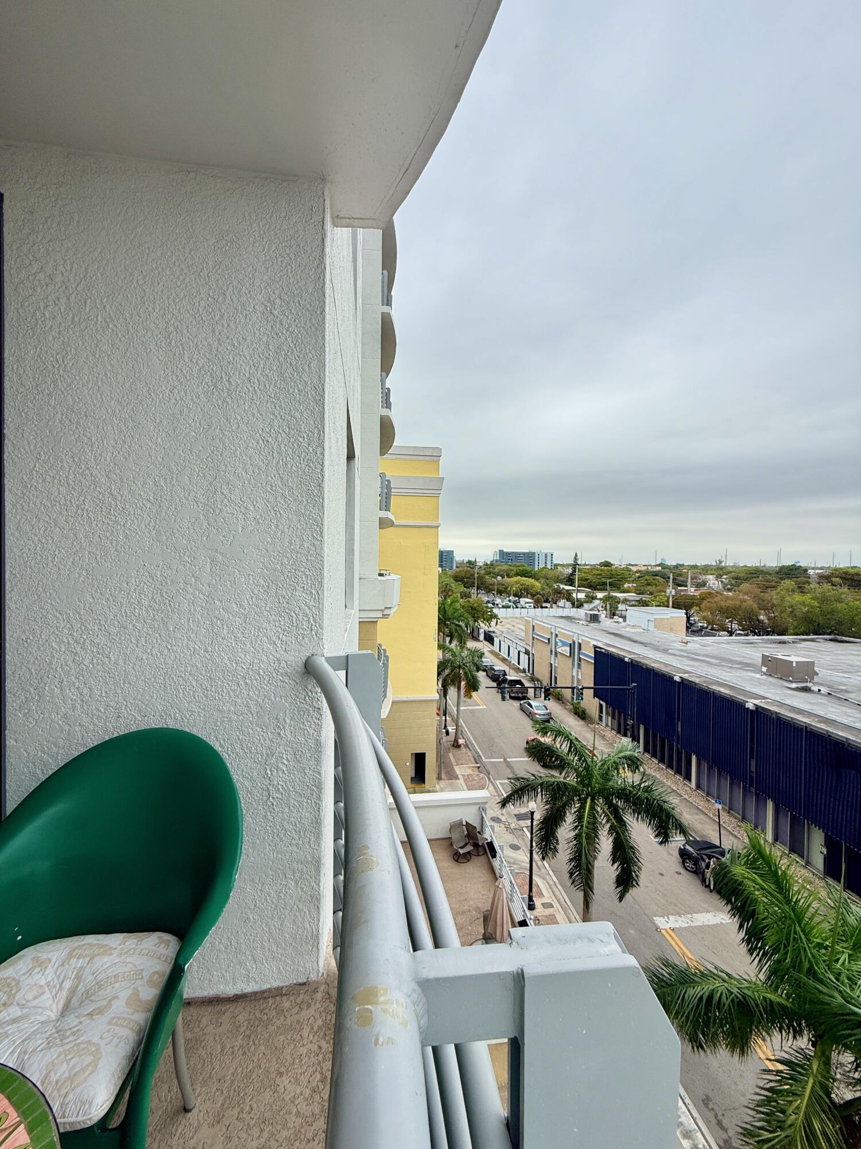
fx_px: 464
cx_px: 430
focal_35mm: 14
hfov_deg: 85.7
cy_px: 574
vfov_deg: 102.1
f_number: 2.2
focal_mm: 2.22
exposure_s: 1/679
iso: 50
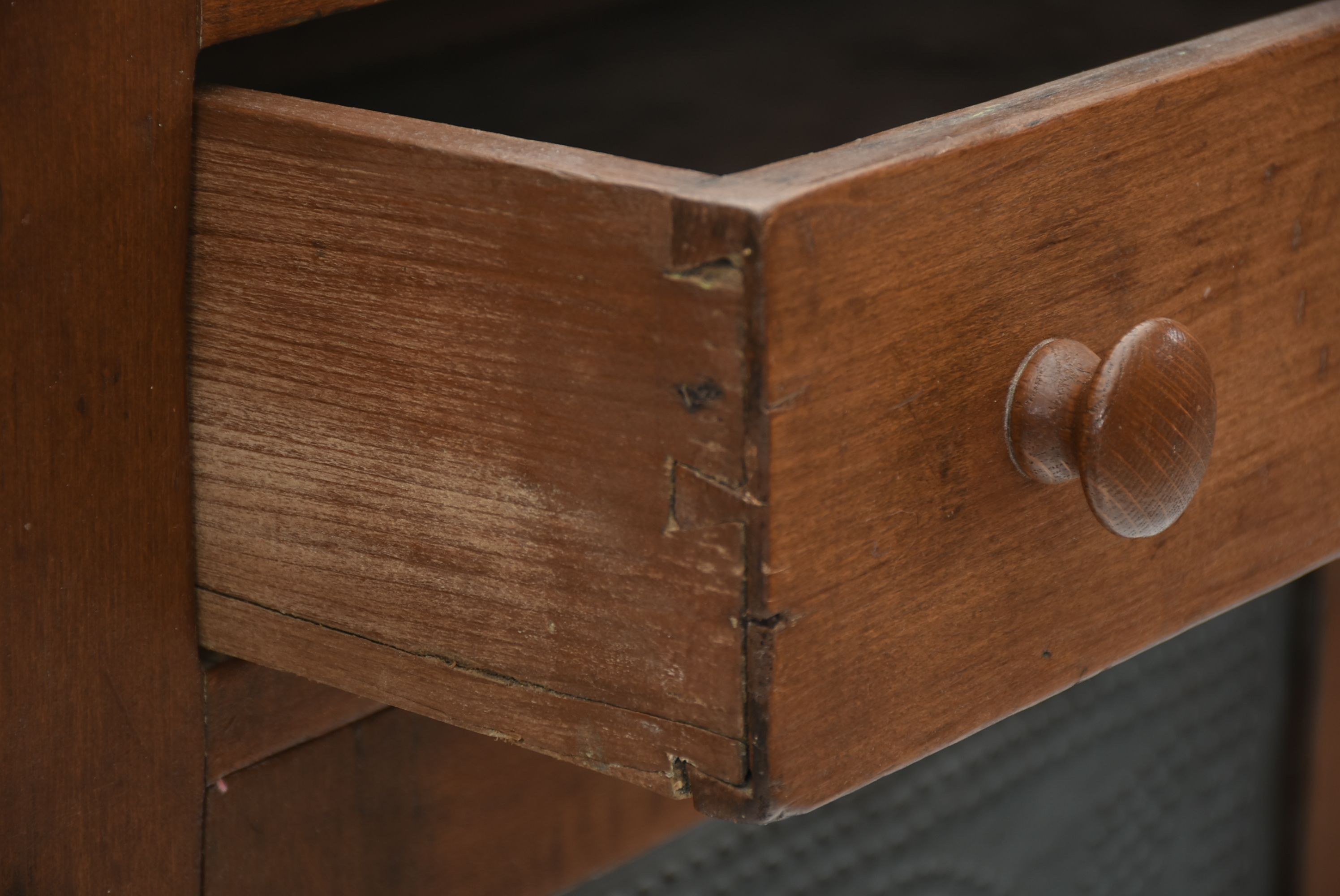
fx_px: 5029
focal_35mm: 135
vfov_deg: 10.2
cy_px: 448
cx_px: 670
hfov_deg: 15.2
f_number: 7.1
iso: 200
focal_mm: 90
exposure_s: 1/125
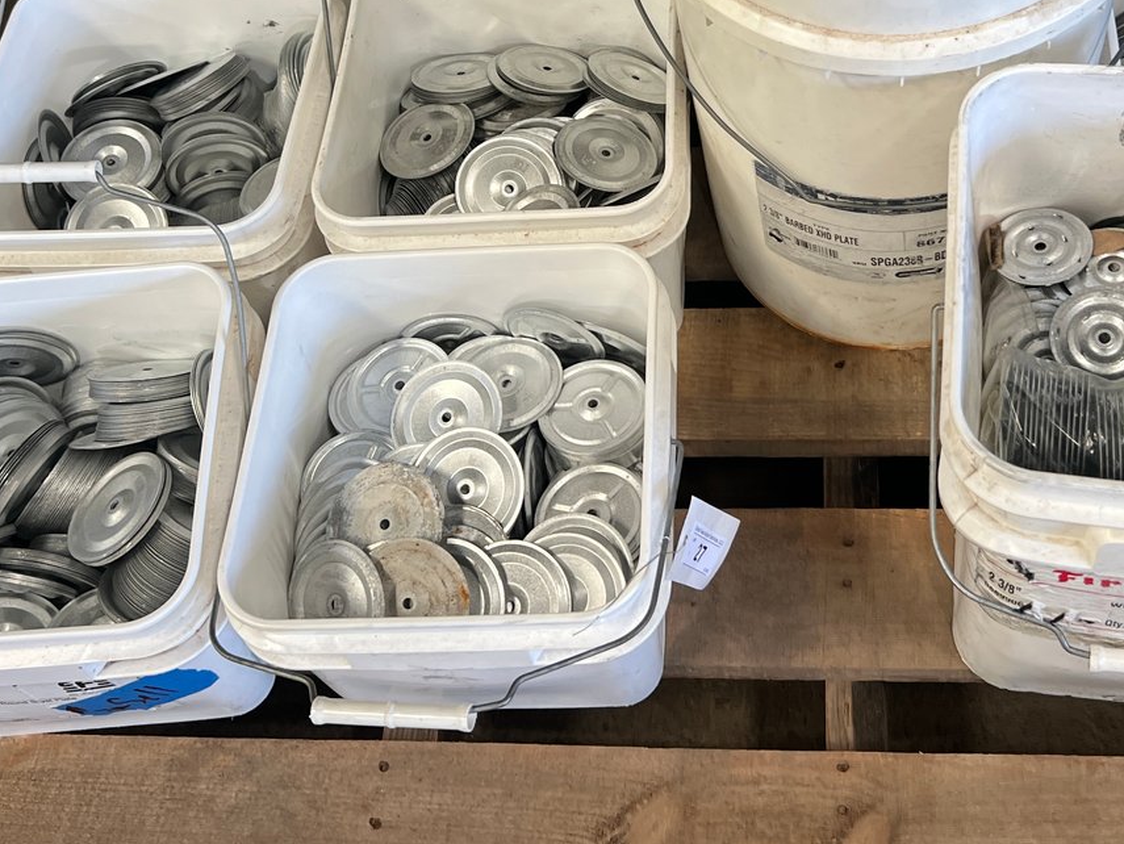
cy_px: 170
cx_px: 690
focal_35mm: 46
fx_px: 1494
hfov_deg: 41.0
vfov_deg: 30.8
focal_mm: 5.7
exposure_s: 1/120
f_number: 1.5
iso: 125
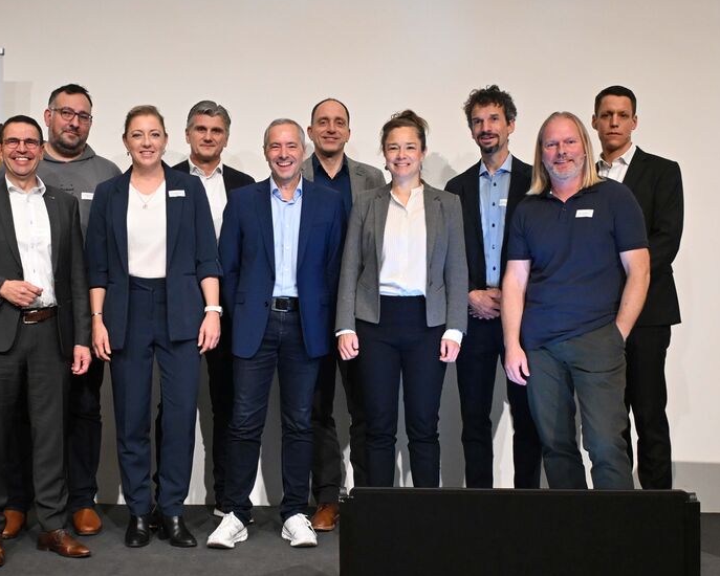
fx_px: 1201
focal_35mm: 56
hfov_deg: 33.2
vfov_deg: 27.0
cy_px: 308
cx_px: 278
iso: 3200
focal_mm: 27.5
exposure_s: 1/100
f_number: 4.5
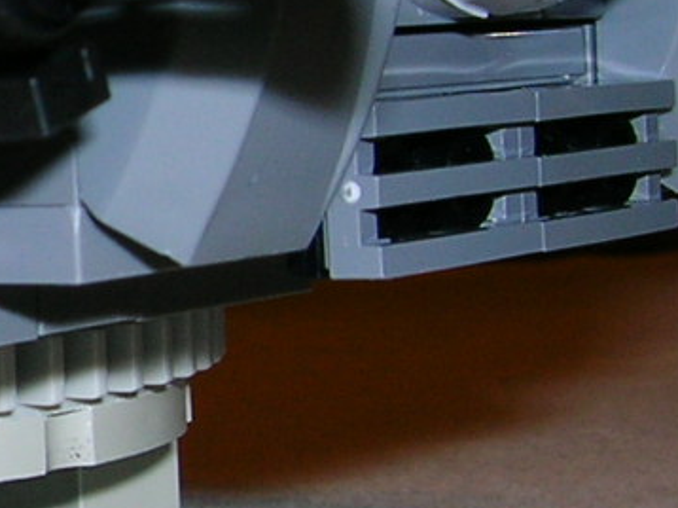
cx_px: -222
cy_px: 157
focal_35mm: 152
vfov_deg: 9.7
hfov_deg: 12.6
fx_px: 2975
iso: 50
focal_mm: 5.7
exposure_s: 1/60.1
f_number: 4.9
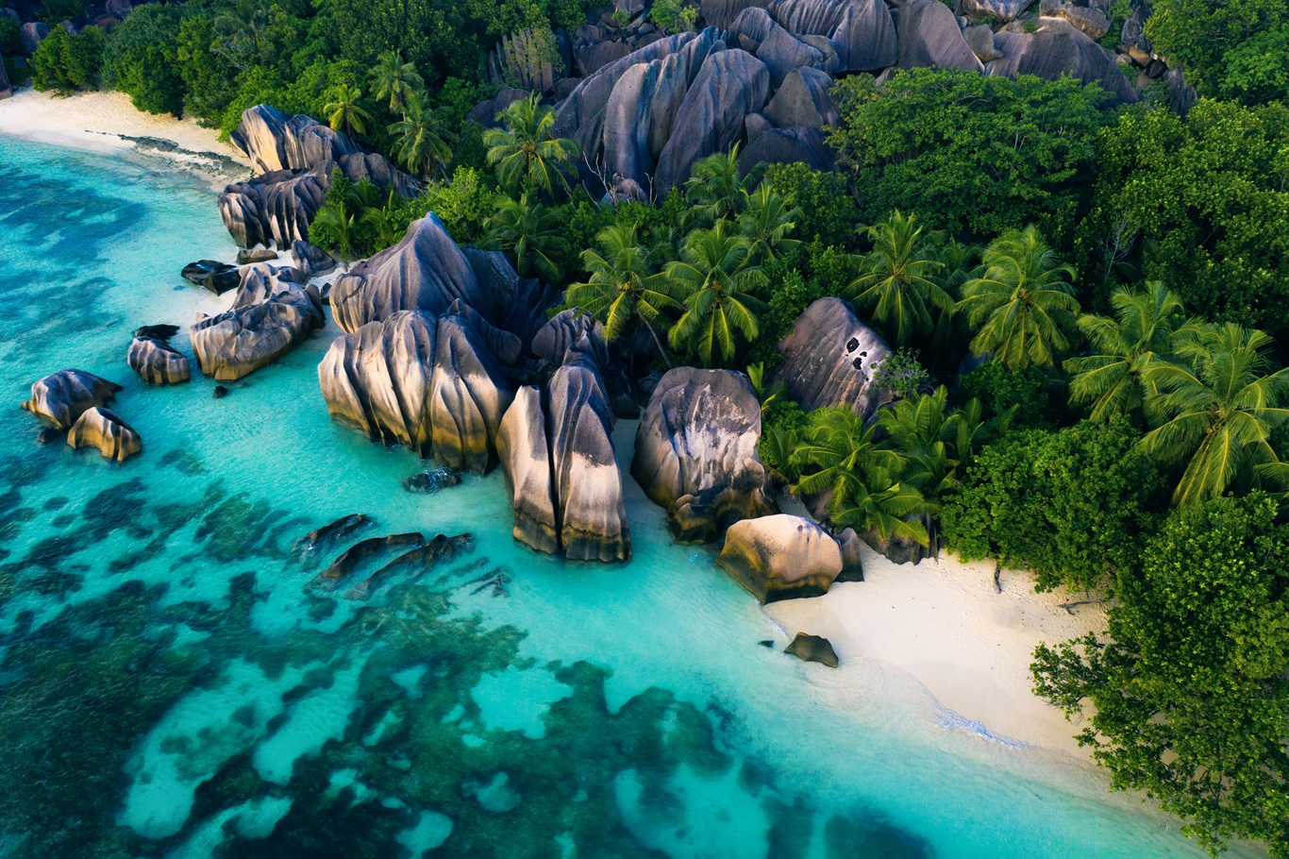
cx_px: 644
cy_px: 430
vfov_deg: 46.4
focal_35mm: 28
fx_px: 1002
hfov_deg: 65.5
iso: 100
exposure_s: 1/320
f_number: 3.2
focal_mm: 10.26
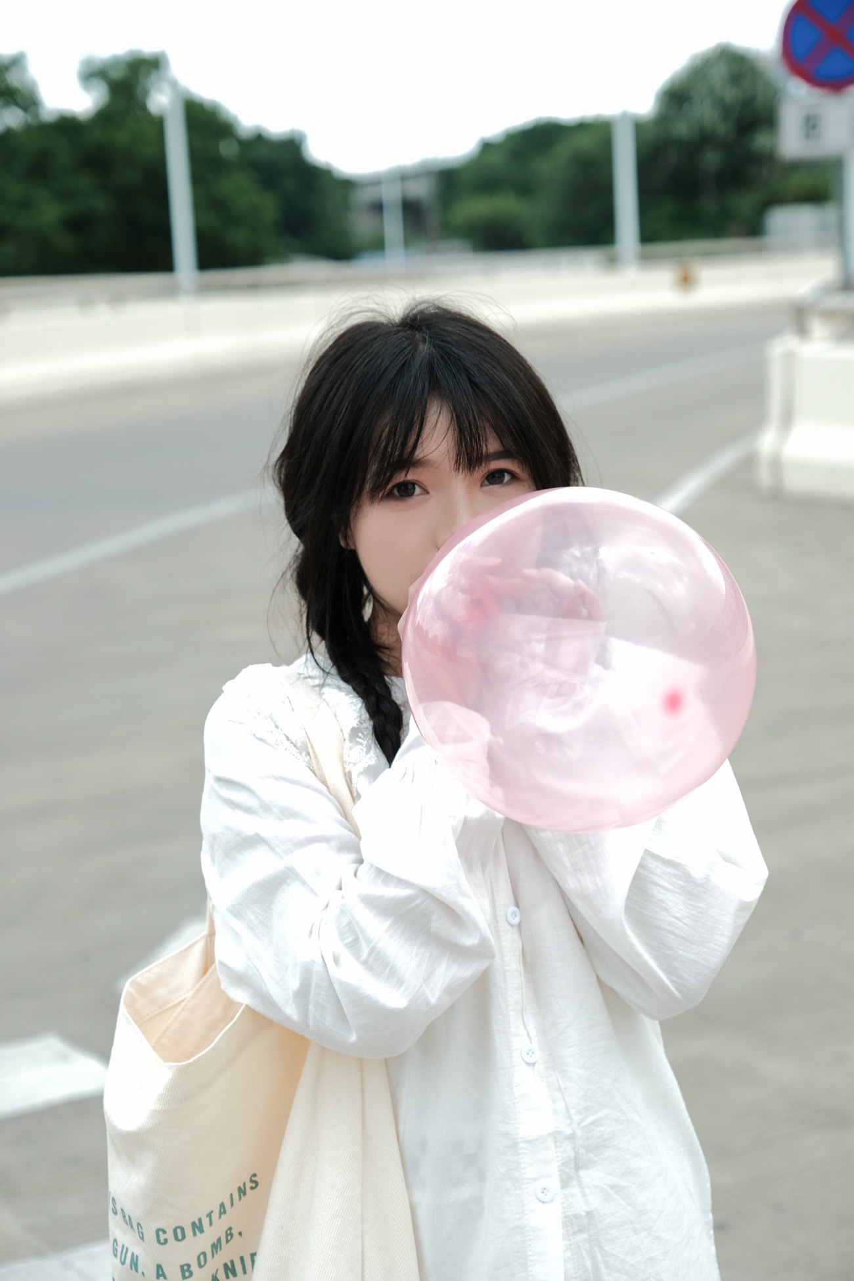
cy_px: 640
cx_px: 427
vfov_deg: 31.4
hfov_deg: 21.2
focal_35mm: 64
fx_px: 2277
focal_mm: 42.7
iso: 100
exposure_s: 1/400
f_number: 2.8
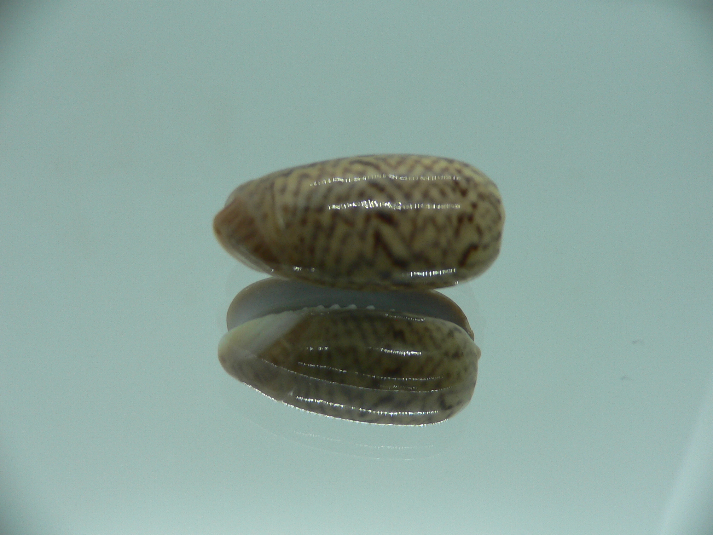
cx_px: 356
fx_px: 721
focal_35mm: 35
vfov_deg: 40.7
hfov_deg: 52.6
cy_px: 268
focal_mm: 4.6
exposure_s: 1/60
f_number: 2.8
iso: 80
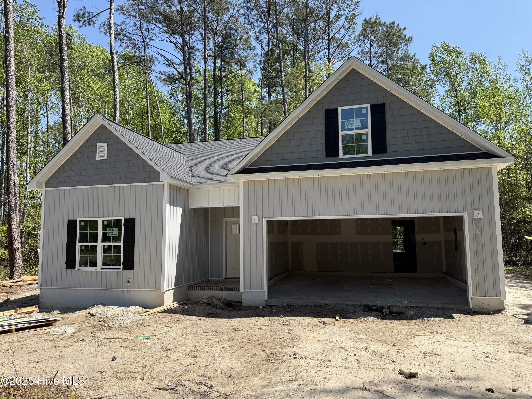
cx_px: 266
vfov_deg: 56.8
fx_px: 369
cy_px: 200
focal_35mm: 24
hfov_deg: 71.6
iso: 80
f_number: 1.78
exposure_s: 1/2703
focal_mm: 6.76
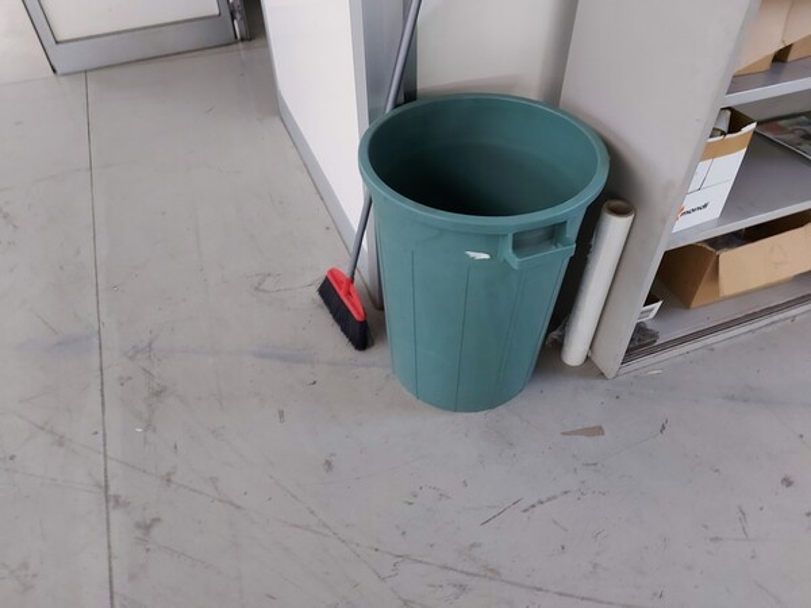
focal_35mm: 24
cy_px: 304
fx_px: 562
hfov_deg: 71.6
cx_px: 406
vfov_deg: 56.8
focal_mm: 5.23
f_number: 1.8
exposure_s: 1/24
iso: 250
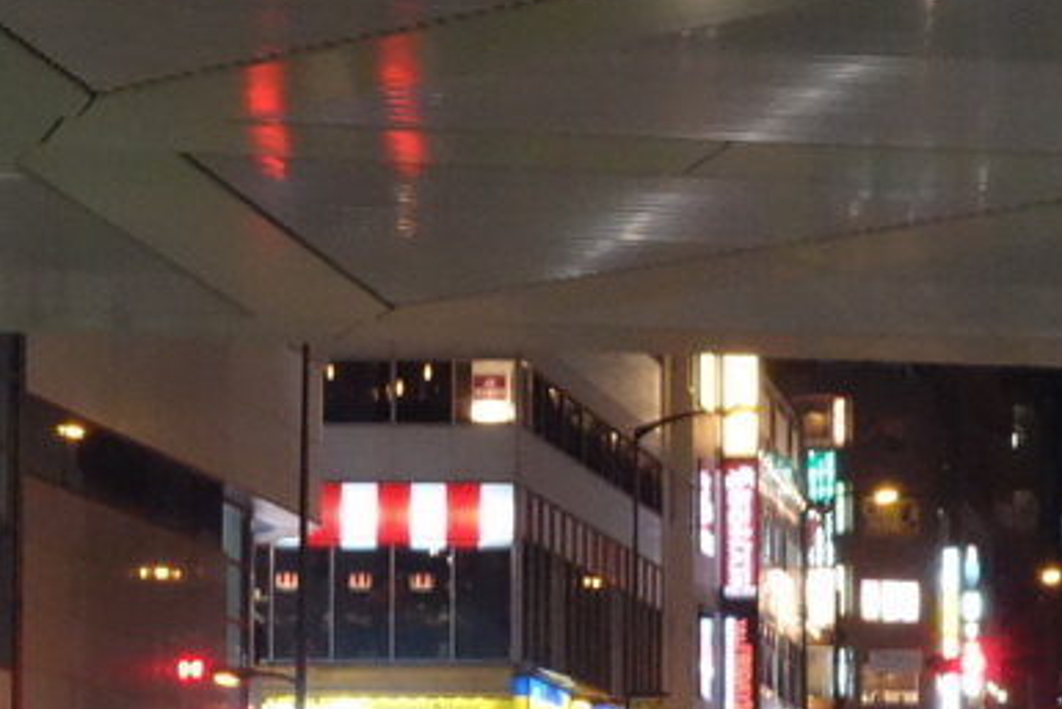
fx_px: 5105
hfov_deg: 11.9
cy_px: 617
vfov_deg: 7.9
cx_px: 306
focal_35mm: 173
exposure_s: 1/8
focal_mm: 24.11
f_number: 11
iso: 3200
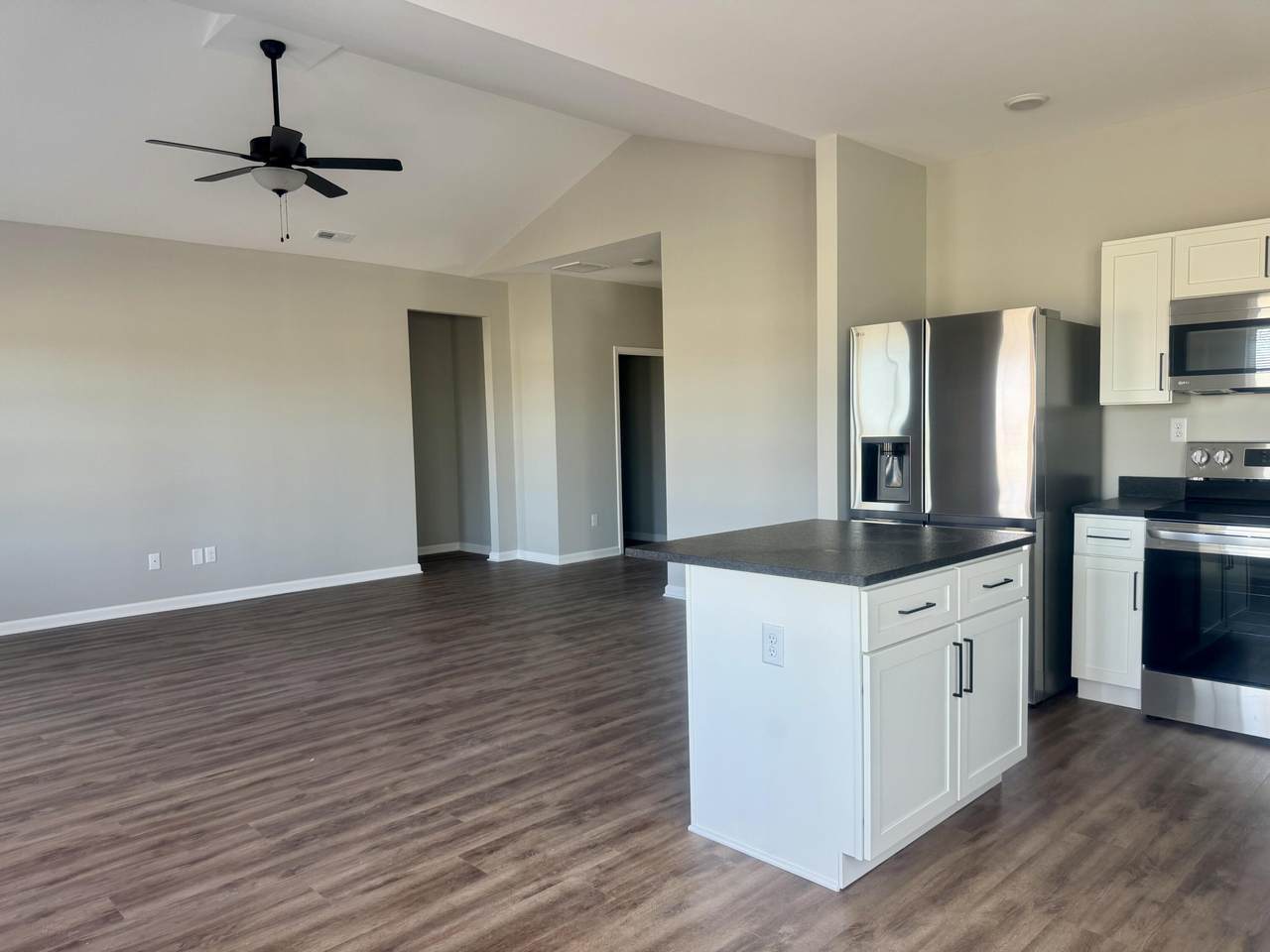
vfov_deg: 56.8
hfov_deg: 71.6
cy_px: 476
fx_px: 881
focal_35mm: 24
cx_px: 635
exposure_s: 1/121
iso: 160
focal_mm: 6.76
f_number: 1.78
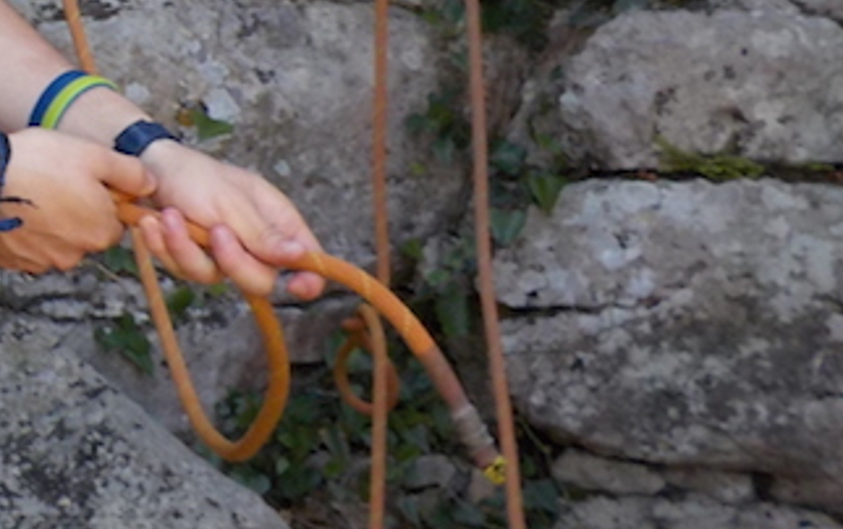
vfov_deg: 12.6
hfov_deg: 18.9
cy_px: -155
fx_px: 2323
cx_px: -283
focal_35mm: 101
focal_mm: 4.1
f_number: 3.3
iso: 125
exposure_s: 1/100
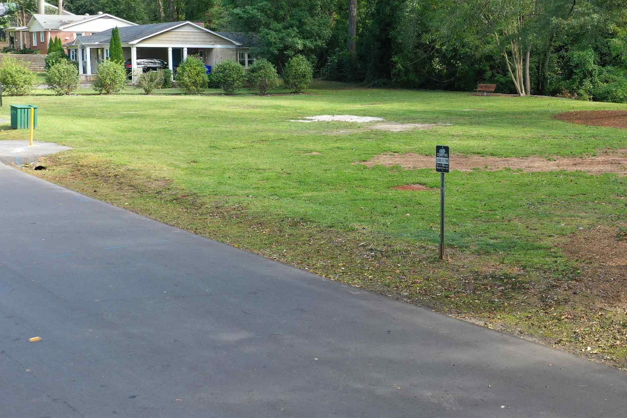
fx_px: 801
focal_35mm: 46
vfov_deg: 29.1
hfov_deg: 42.1
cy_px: 141
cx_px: 429
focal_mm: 10.26
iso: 100
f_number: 4
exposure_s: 1/100
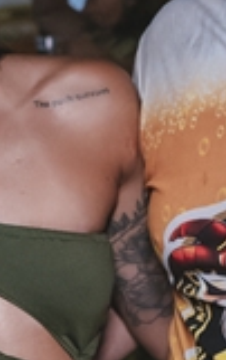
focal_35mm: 169
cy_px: 271
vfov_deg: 12.3
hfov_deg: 7.7
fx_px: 1661
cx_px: 225
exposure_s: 1/400
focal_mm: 24
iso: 2500
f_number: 2.5
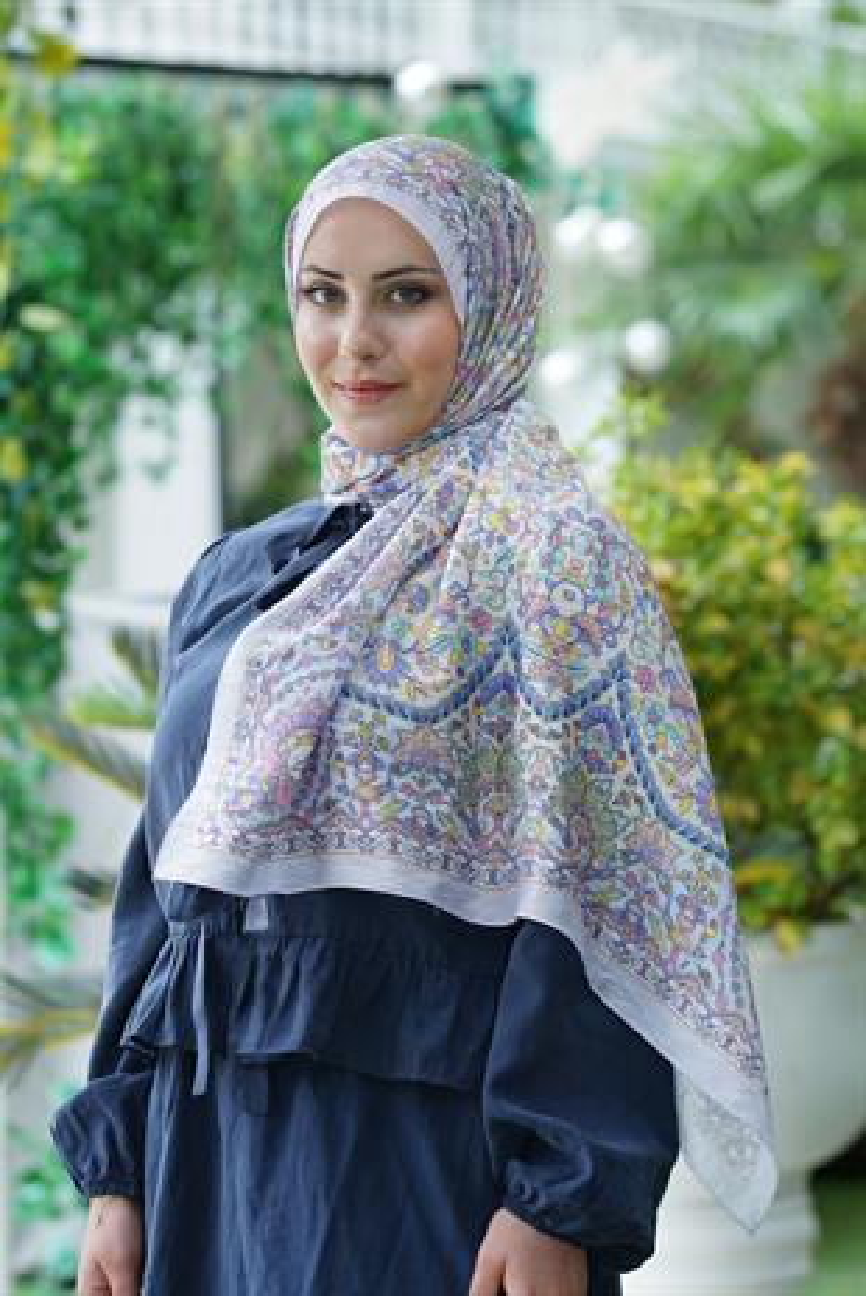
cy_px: 648
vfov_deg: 20.0
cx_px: 433
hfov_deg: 13.4
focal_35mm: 102
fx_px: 3675
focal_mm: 102
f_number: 4.5
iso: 200
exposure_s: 1/100
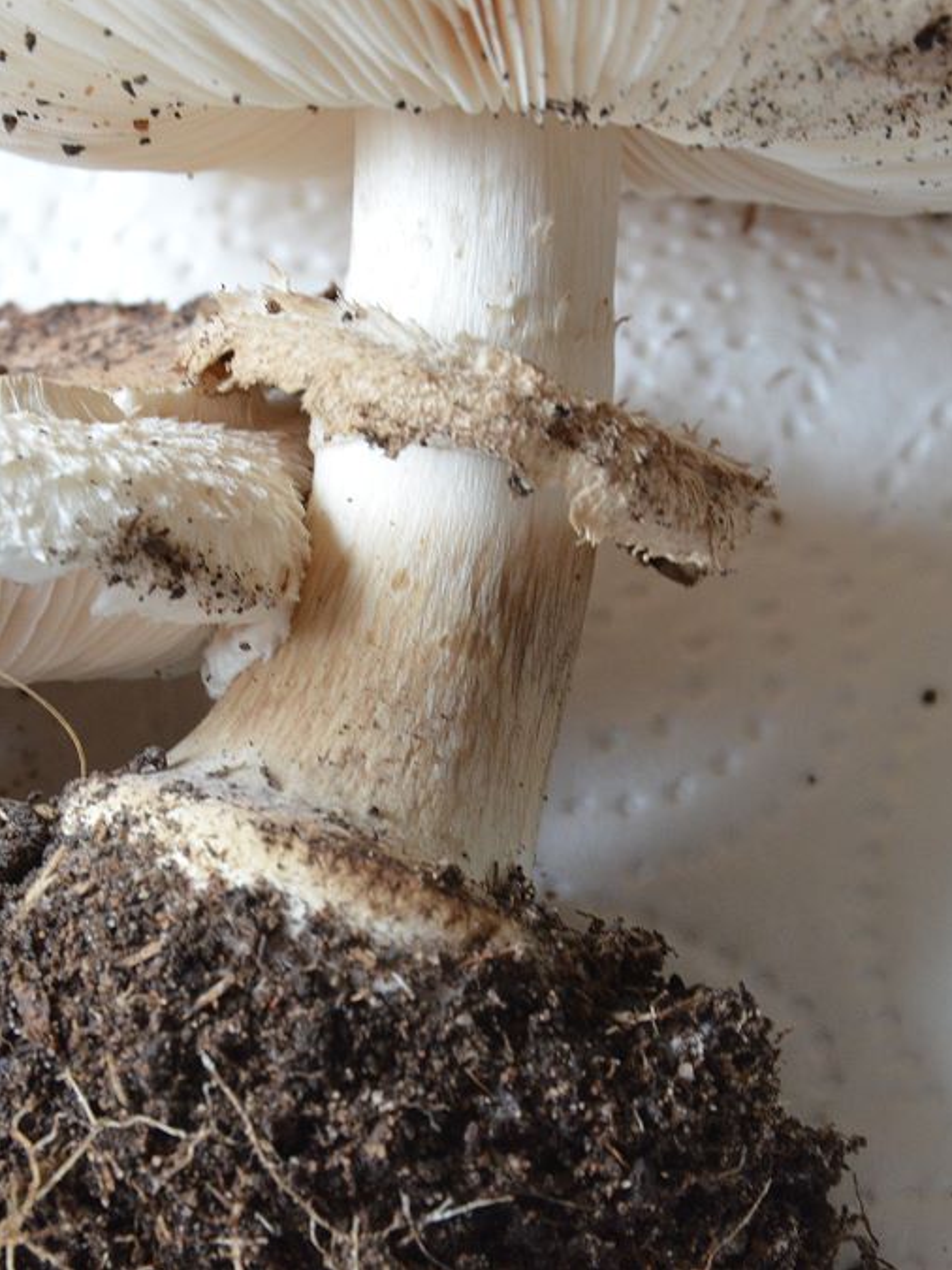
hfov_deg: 4.0
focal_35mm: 371
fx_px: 13608
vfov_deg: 5.3
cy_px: 634
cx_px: 359
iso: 1250
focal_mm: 170
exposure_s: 1/20
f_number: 16
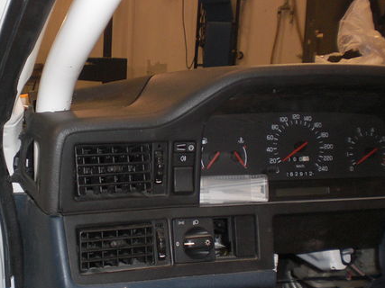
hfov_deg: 35.0
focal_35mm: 54
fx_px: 600
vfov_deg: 27.0
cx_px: 114
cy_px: 172
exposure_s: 1/60
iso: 200
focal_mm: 6.3
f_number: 3.1
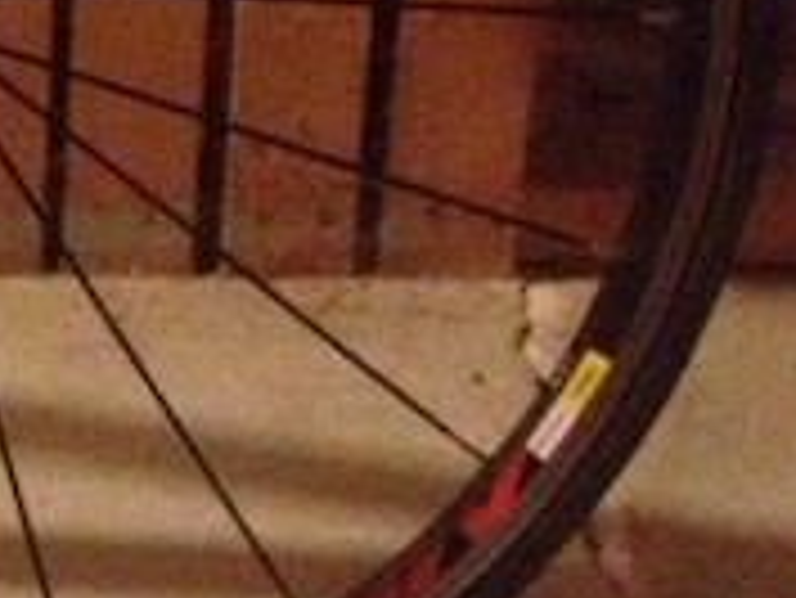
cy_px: -589
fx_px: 3636
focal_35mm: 158
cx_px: -949
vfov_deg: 8.9
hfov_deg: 11.0
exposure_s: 1/15
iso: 800
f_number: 2.4
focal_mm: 4.28
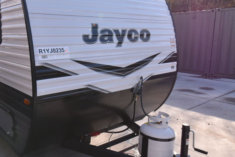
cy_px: 63
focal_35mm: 30
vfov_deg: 43.6
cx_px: 65
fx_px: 195
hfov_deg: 59.4
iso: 200
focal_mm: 11
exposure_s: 1/250
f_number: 8
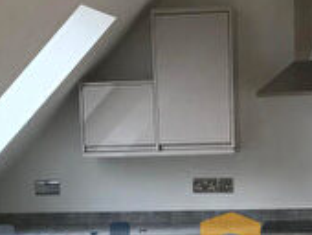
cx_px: 196
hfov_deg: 17.1
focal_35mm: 115
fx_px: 1038
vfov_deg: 12.7
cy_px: 267
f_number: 1.8
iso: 20
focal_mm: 3.99
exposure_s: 1/277
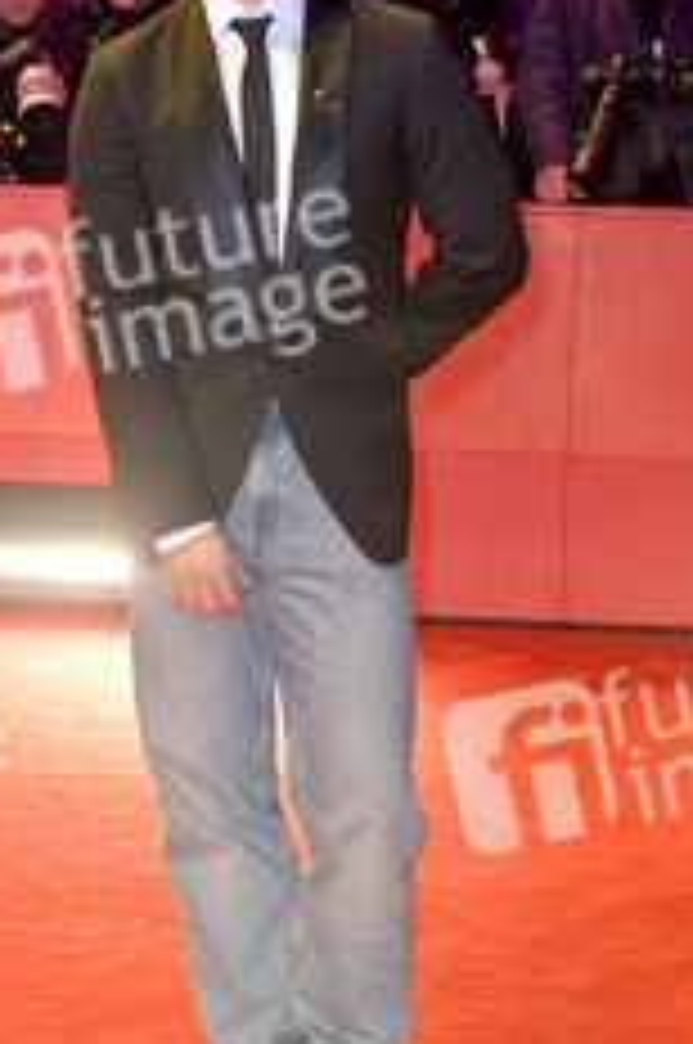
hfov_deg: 17.9
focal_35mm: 76
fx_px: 2201
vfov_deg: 26.7
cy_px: 522
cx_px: 266
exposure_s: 1/200
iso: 1600
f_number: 5.6
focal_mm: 44
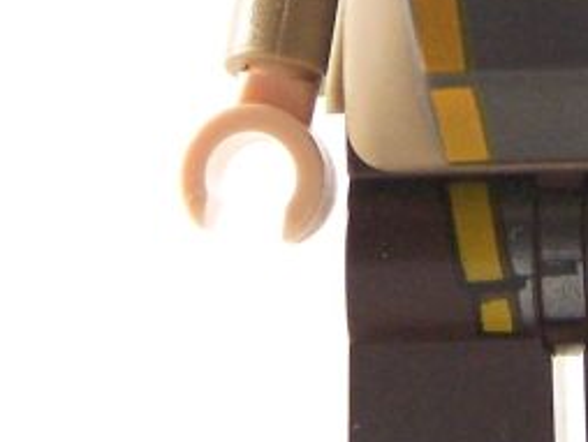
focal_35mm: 423
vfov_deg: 3.5
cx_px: 560
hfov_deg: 4.7
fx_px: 7192
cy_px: -90
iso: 200
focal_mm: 17.5
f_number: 3.6
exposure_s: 1/30
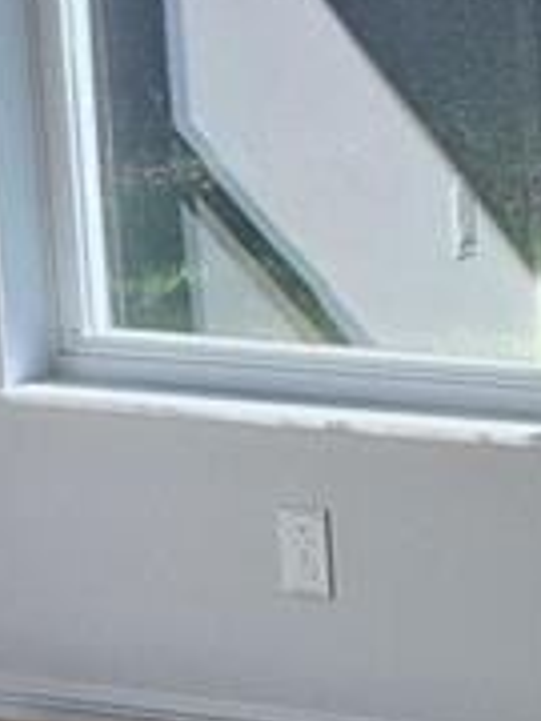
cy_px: 709
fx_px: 3334
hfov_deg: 9.2
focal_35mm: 160
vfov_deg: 12.2
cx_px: 569
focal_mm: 5.23
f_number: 1.8
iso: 50
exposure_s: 1/307
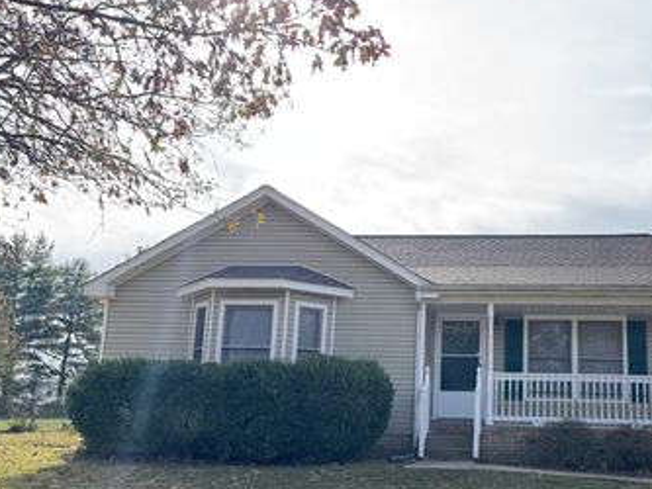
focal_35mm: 36
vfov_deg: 39.6
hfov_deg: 49.8
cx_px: 466
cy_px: 277
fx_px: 678
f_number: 1.78
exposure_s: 1/651
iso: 80
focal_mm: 6.76
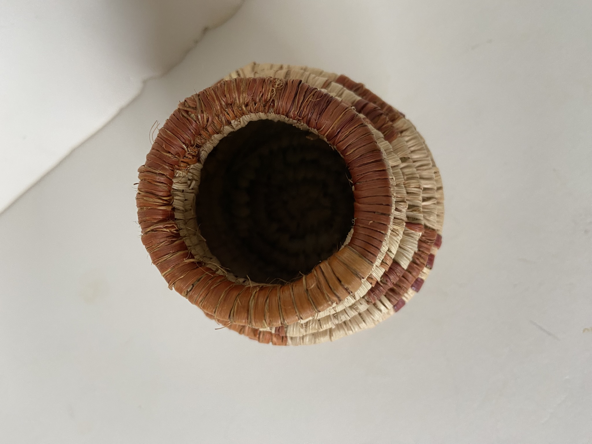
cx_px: 296
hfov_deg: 69.4
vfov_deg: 54.9
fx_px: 428
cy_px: 222
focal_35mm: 25
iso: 125
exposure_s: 1/88
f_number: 1.8
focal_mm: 4.25
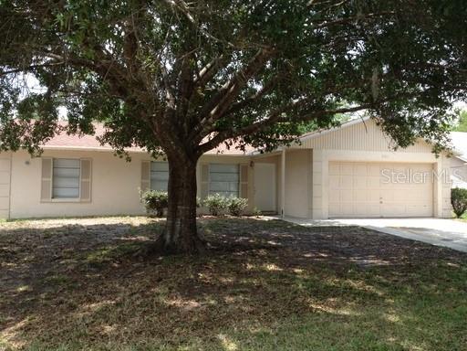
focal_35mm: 35
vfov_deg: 40.7
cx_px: 234
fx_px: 472
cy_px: 176
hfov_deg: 52.6
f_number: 2.4
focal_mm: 4.28
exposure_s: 1/493
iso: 64
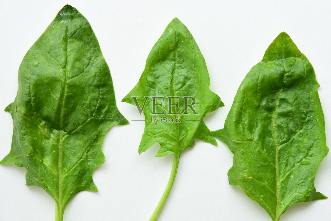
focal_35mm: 108
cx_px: 166
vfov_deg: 12.7
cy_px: 110
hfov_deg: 18.9
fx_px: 993
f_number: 8
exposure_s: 1/8
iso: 200
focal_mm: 72
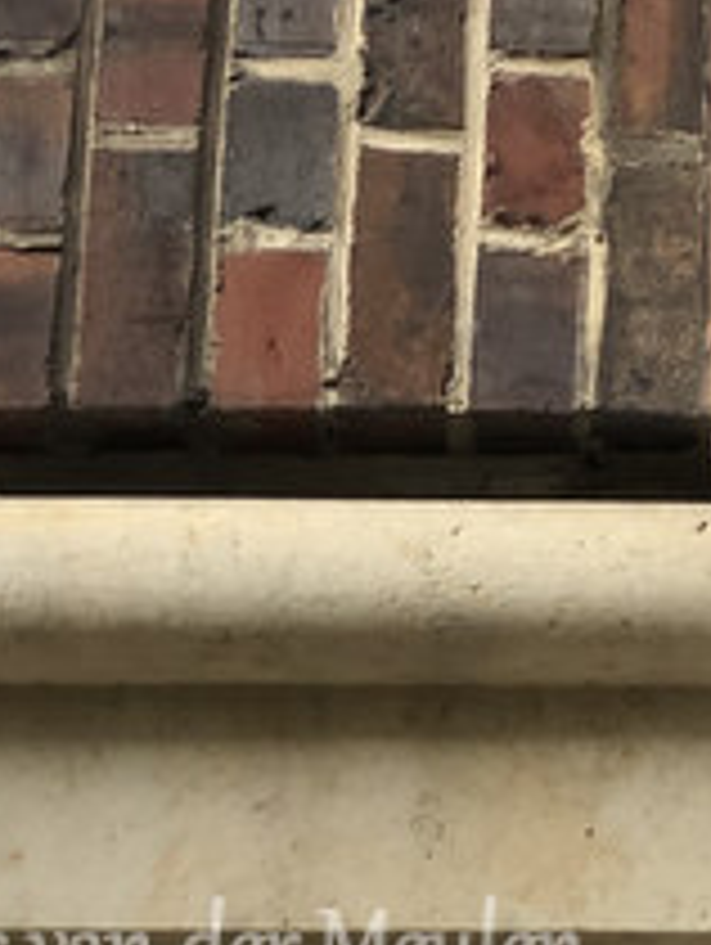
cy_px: -932
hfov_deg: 5.8
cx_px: 1044
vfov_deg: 7.5
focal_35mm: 253
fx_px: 6915
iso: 50
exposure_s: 1/103
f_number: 2.8
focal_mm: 6.6
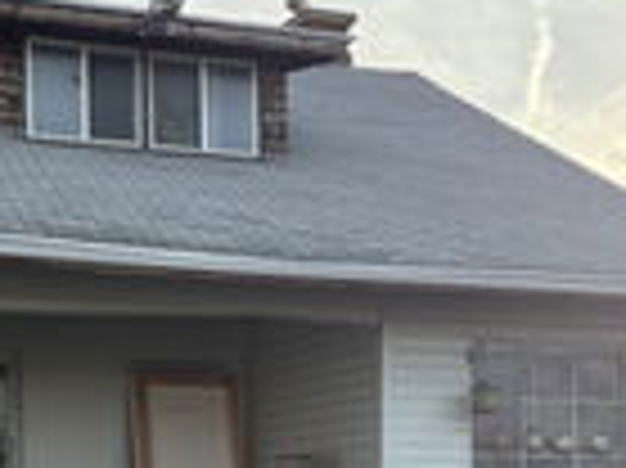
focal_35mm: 96
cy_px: 544
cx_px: 95
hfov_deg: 20.2
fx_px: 1735
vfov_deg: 14.9
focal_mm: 5.96
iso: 64
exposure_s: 1/1175
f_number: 1.6
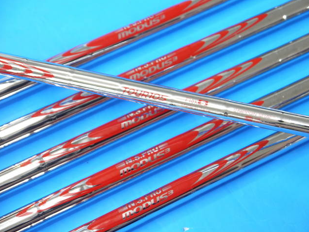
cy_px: 116
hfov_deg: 23.0
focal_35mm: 85
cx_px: 154
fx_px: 759
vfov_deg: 17.4
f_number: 5.6
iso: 800
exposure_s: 1/80
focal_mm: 42
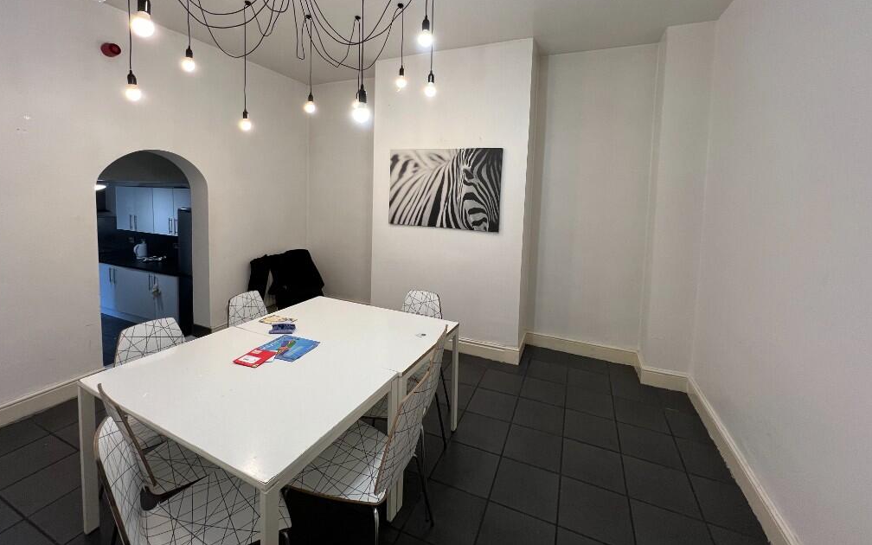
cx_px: 430
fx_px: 333
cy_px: 215
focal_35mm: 14
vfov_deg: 77.7
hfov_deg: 105.3
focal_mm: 1.57
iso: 125
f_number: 1.8
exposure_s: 1/100
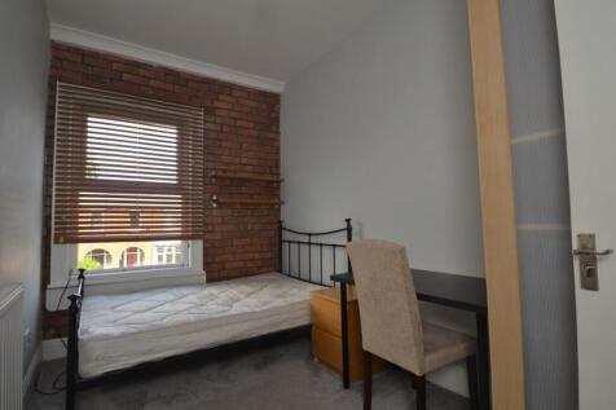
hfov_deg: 92.5
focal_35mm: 17
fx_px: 295
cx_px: 308
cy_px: 205
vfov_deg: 69.6
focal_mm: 11.5
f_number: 5.6
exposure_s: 1/125
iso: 400
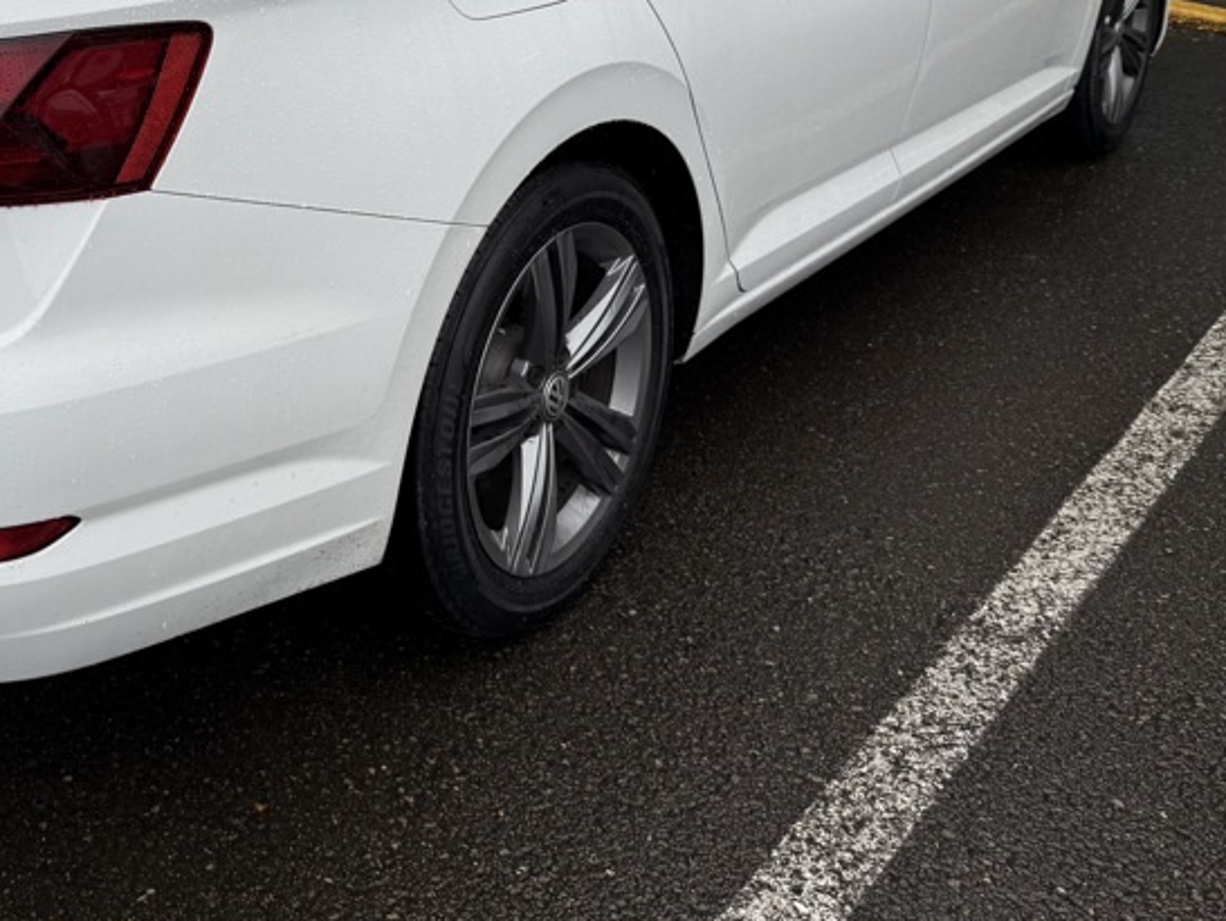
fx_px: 1594
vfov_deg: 31.2
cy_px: 162
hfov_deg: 40.4
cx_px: 251
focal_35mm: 45
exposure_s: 1/757
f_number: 1.78
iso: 80
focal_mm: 6.76
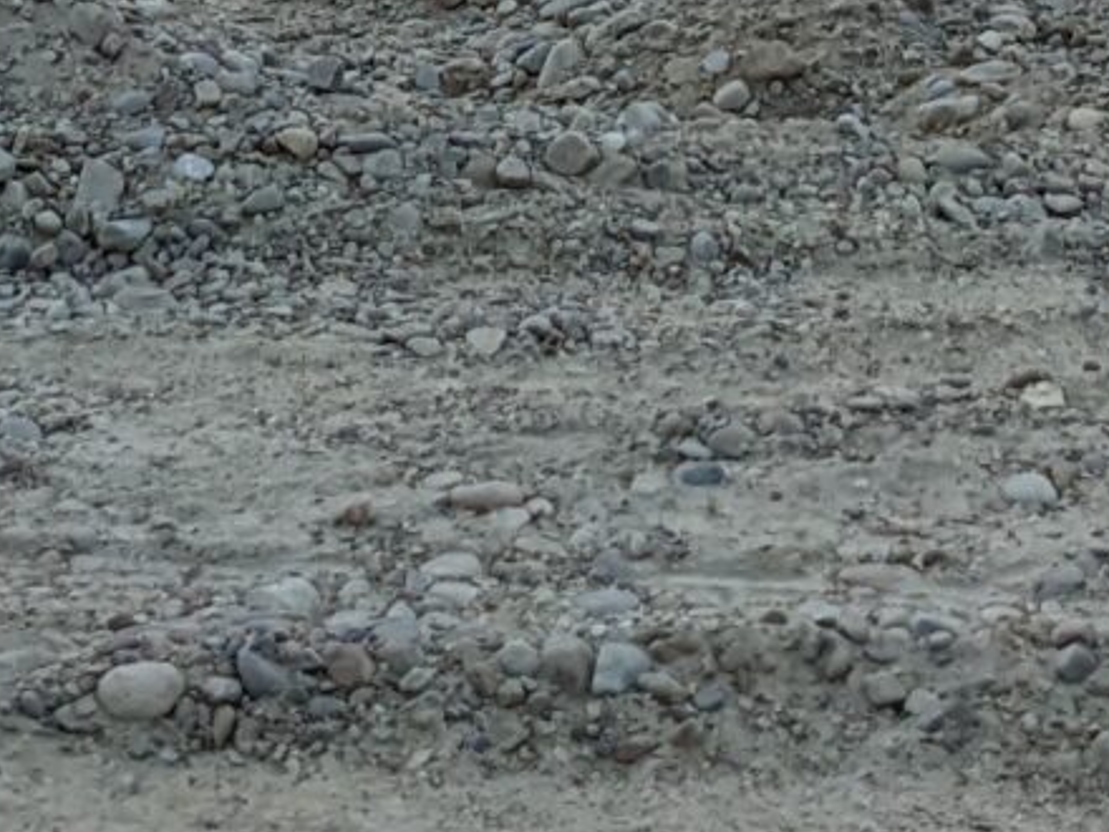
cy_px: -983
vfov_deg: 8.8
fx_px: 5030
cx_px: 537
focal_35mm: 157
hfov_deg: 12.6
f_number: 1.73
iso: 72
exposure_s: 1/350
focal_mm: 4.38
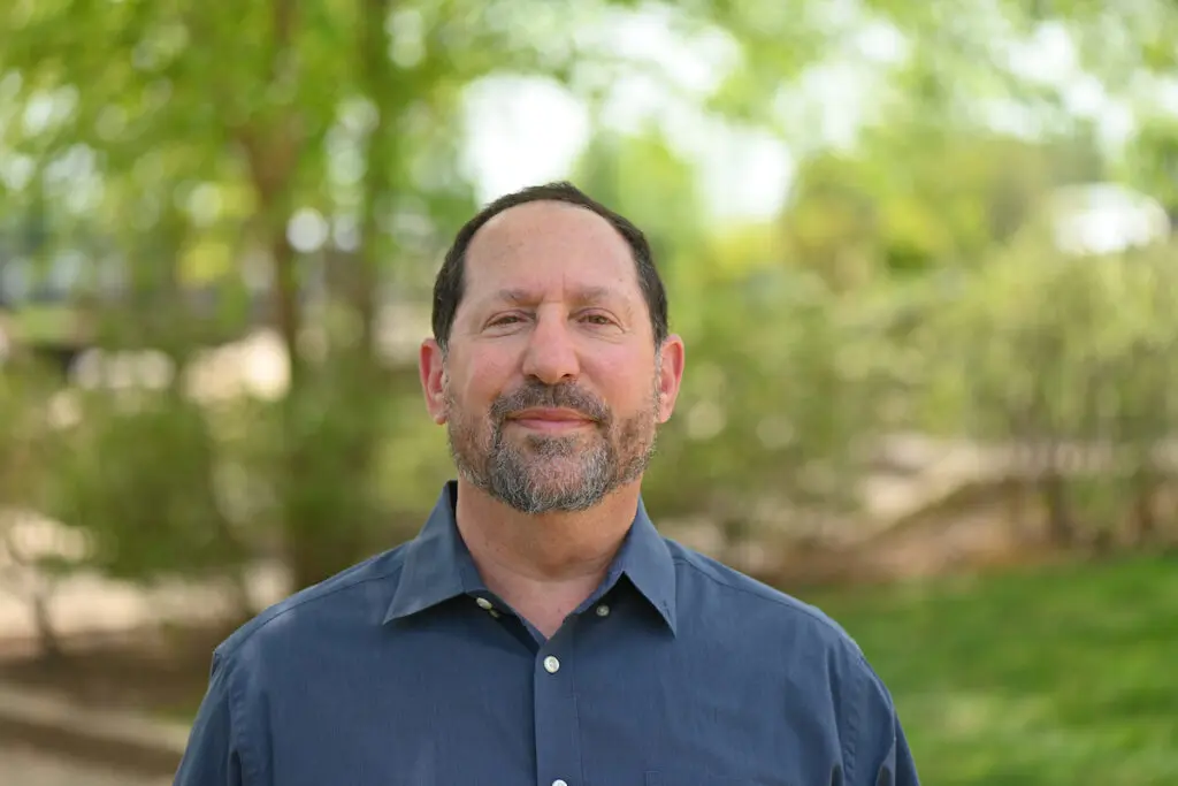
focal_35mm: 105
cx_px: 589
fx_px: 3436
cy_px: 393
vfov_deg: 13.0
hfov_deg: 19.5
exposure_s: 1/800
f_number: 4
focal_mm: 105
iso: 200
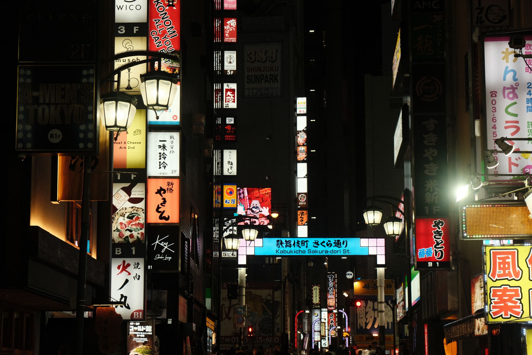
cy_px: 178
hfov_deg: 24.5
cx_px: 266
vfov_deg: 16.5
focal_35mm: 83
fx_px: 1226
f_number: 5.6
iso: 320
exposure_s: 1/34
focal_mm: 55
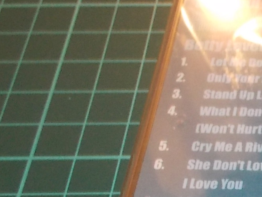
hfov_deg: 17.0
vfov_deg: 14.6
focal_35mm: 99
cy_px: 219
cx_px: 443
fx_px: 749
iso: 200
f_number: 3.3
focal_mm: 4.1
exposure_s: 1/30
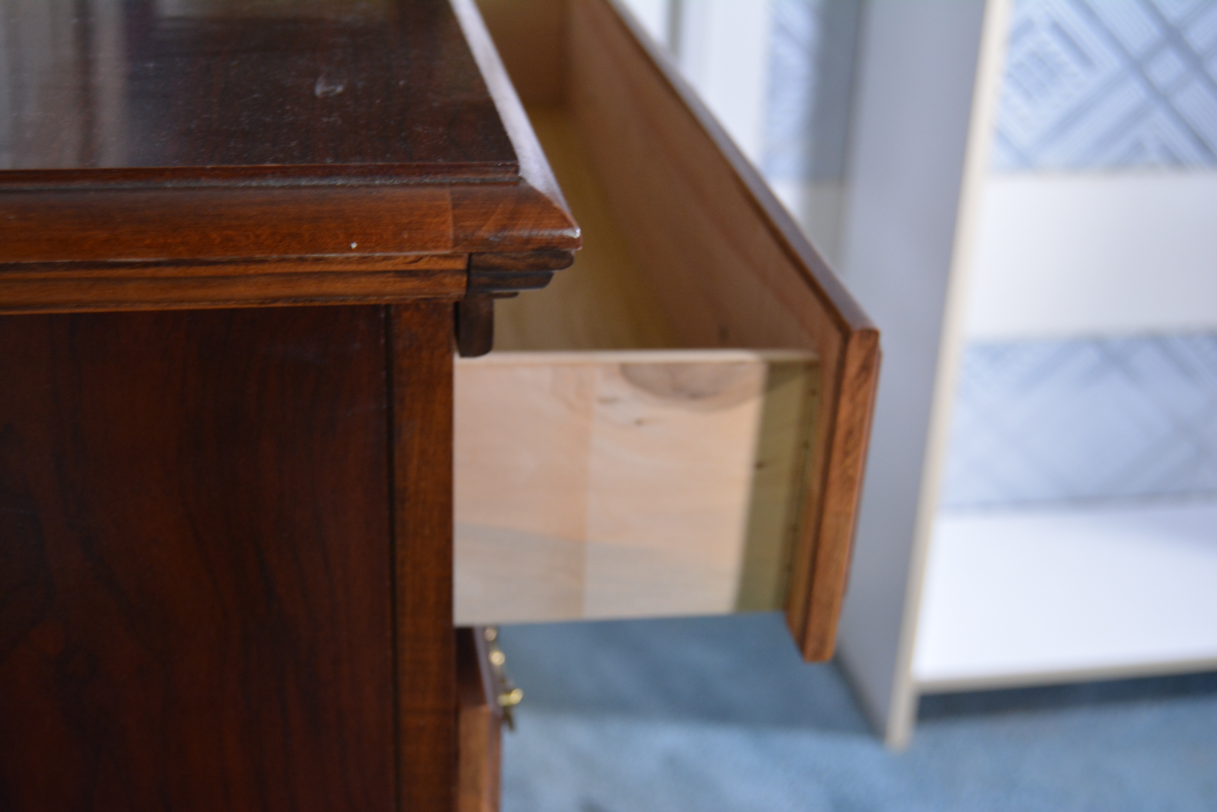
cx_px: 608
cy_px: 406
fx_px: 1572
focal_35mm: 46
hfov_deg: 42.3
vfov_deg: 28.9
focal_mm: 31
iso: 1000
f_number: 4.2
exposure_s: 1/30
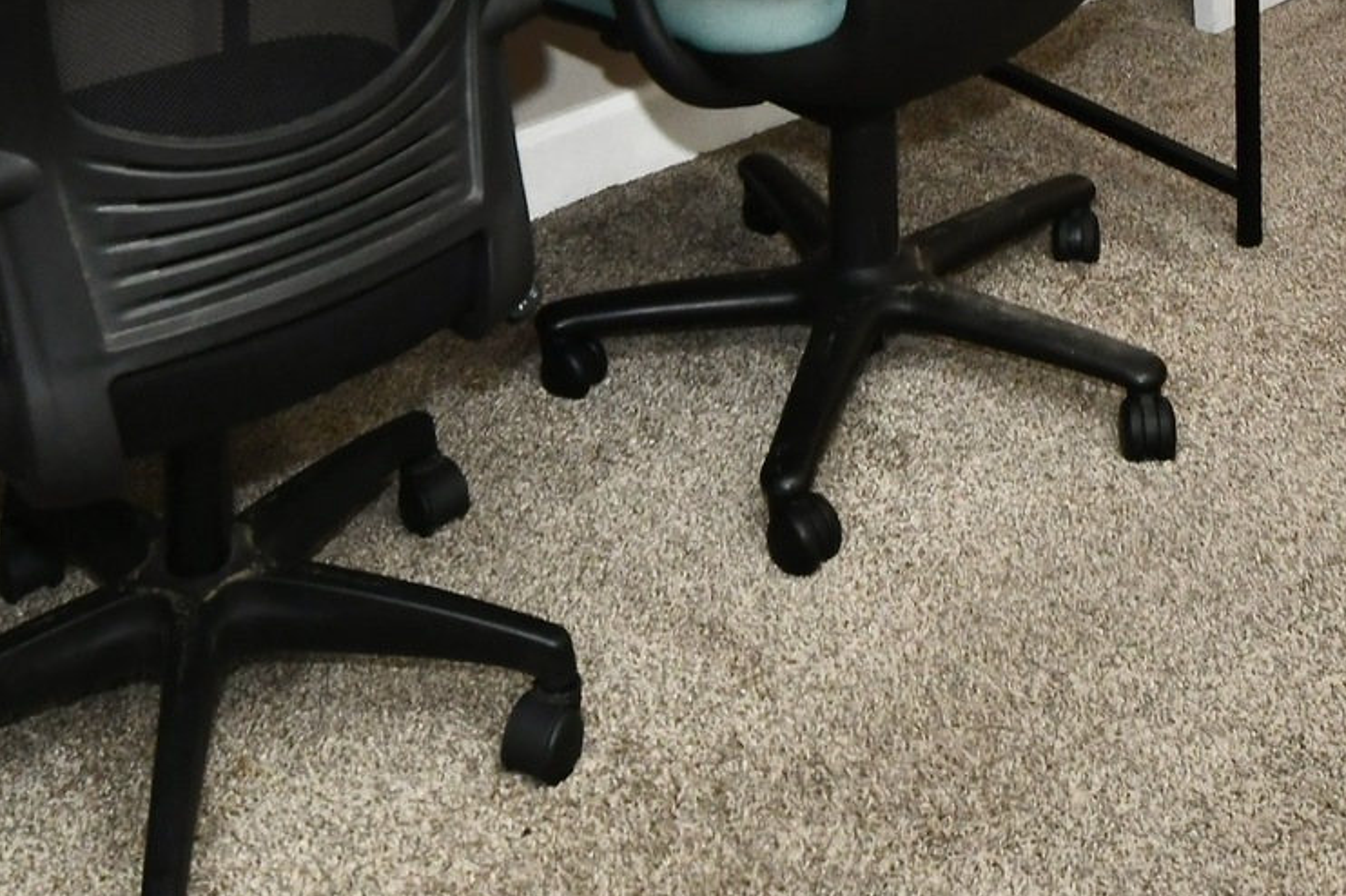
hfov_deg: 34.1
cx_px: 914
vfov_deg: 17.2
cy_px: -880
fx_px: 2167
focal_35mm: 58
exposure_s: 1/60
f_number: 6.3
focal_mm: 14
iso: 640
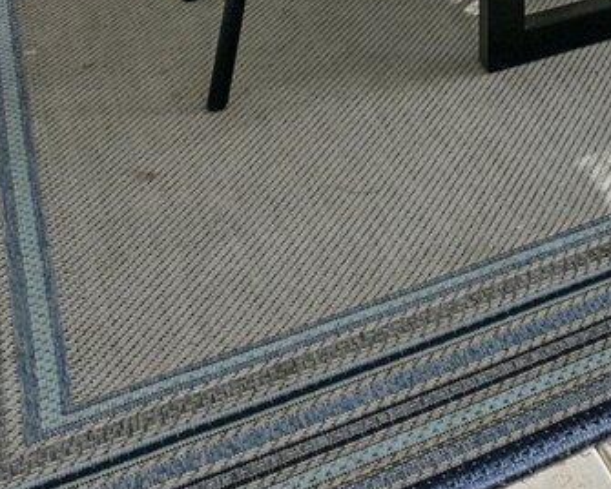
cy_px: -590
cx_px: 1240
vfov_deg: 14.0
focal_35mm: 86
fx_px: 1555
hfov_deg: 16.5
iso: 100
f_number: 8
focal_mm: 15
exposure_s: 1/200
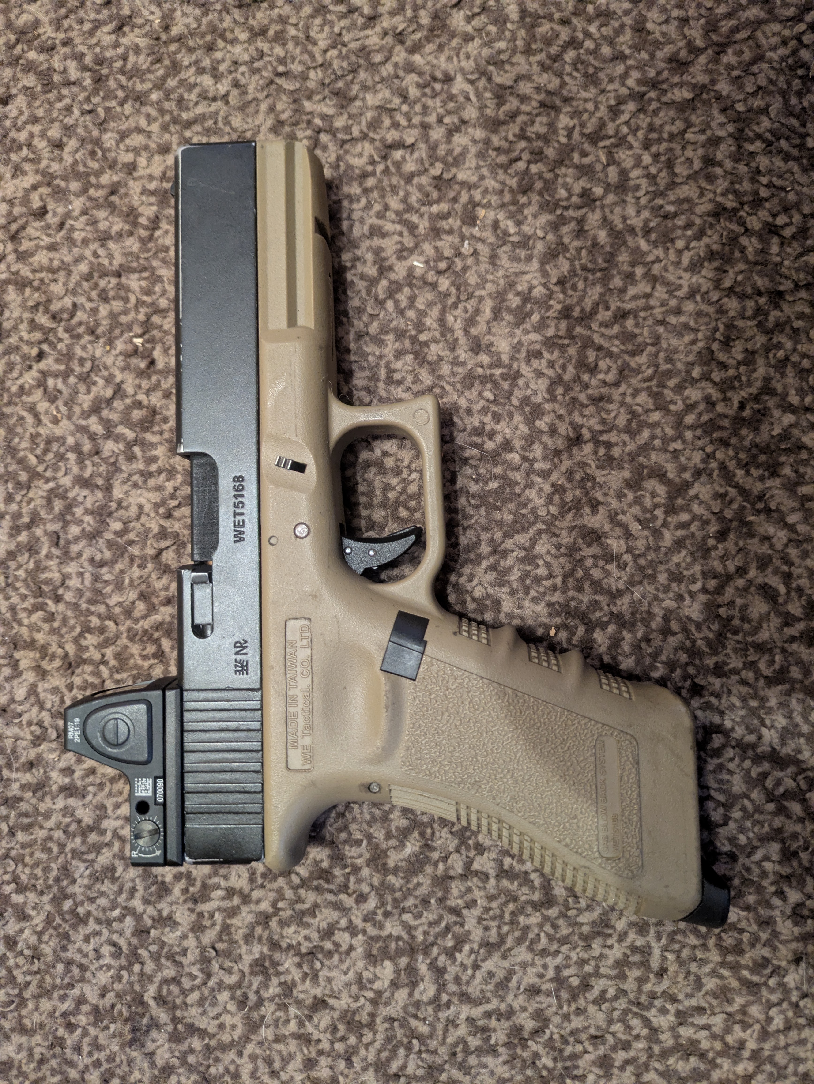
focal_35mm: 25
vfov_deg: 69.4
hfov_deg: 54.9
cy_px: 542
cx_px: 407
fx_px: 783
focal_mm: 5.43
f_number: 1.89
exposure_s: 1/25
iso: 927
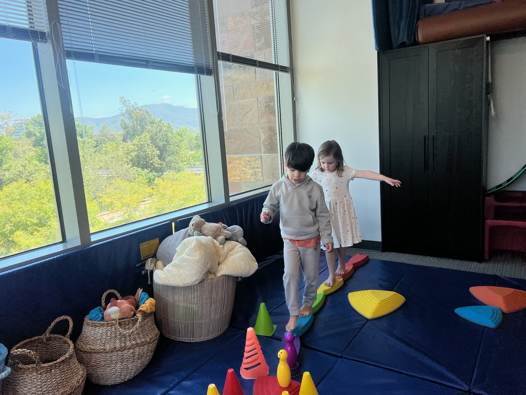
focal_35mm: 26
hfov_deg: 67.3
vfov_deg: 53.1
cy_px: 198
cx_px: 263
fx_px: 395
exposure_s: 1/347
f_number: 1.5
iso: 50
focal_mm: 5.7
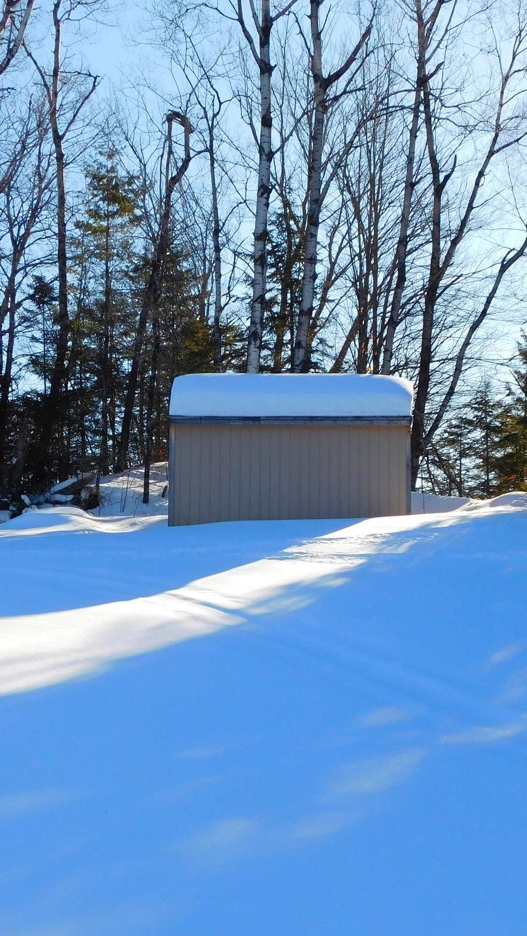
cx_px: 300
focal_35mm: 53
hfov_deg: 22.6
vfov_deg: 39.2
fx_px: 1316
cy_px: 473
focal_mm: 6.3
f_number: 3.5
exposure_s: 1/1000
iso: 125
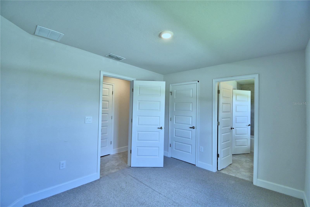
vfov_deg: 77.3
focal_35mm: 15
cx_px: 155
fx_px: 129
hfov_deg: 100.4
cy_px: 104
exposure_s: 1/125
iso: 320
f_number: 4.5
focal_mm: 10
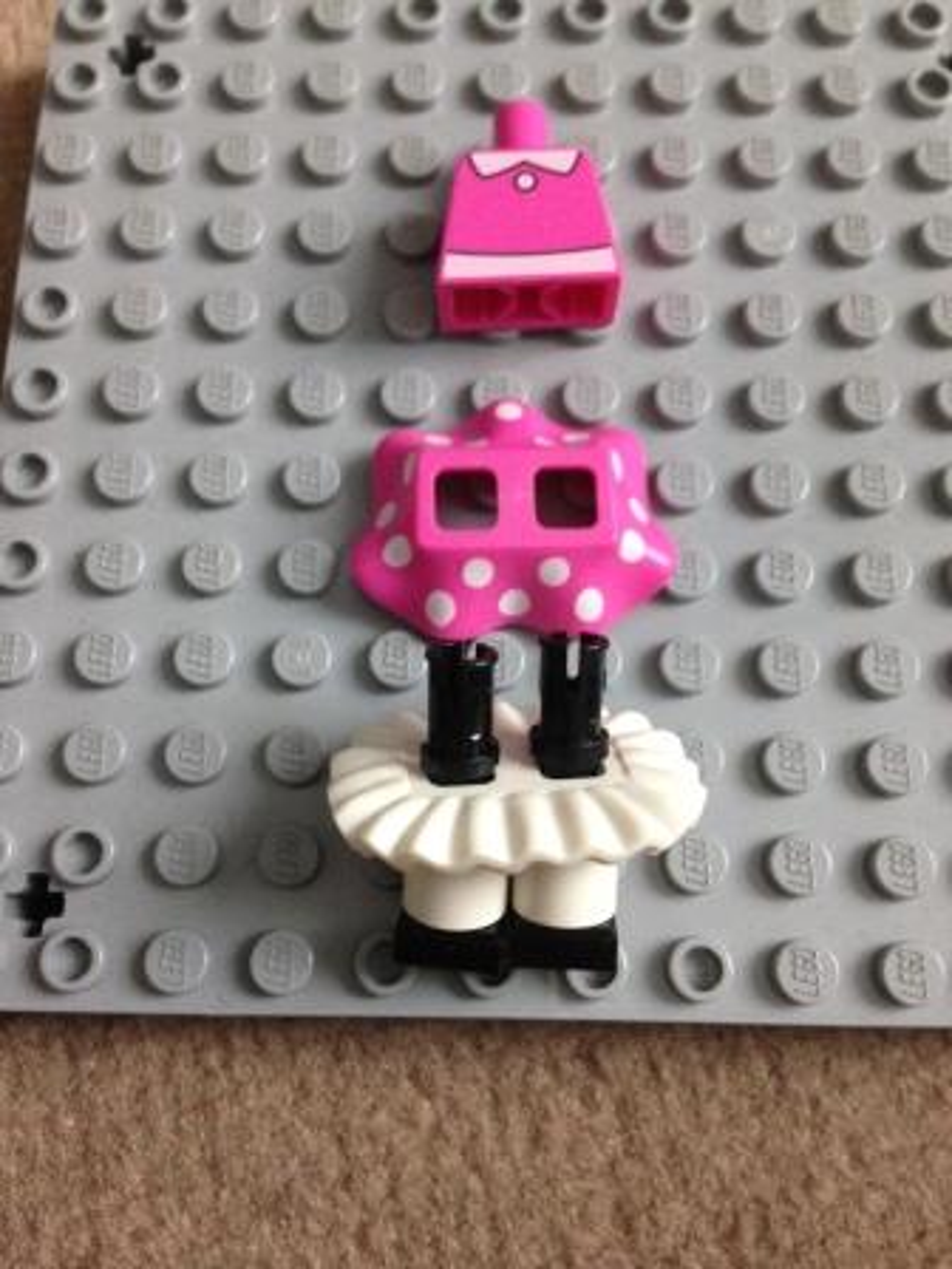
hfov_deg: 42.9
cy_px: 634
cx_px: 476
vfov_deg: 55.4
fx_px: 1210
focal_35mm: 33
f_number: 2.4
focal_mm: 4.12
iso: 250
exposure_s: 1/20
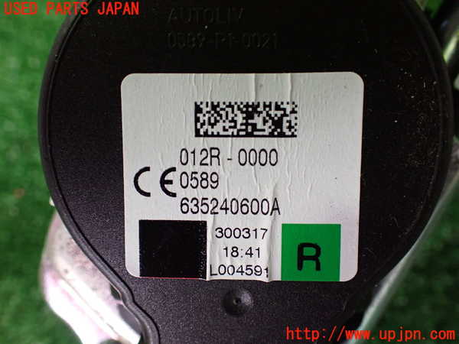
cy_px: 172
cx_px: 230
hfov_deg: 60.0
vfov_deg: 46.8
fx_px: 398
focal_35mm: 30
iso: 800
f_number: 2.3
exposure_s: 1/80
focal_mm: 5.4
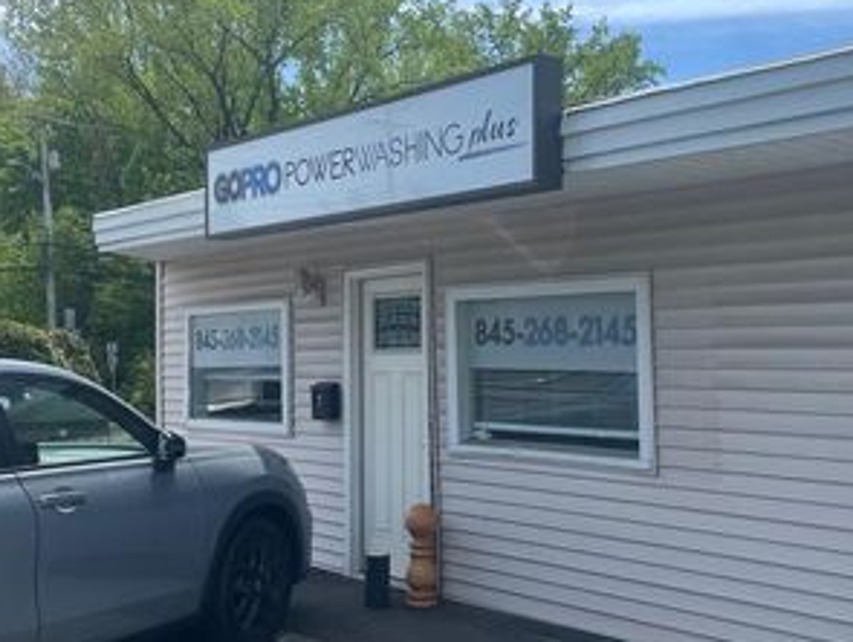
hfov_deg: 42.8
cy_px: 270
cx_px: 474
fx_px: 1086
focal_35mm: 44
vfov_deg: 32.9
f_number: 1.6
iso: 50
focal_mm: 5.1
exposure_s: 1/2688
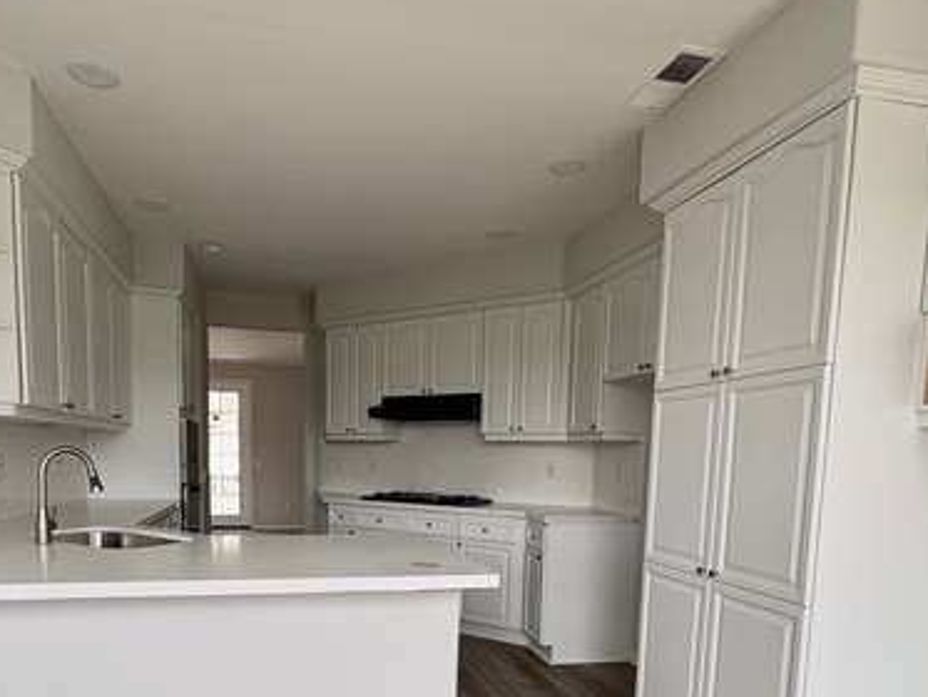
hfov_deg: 71.3
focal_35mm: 24
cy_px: 523
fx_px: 644
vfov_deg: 54.2
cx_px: 406
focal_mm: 2.22
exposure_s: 1/270
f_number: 2.2
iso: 40
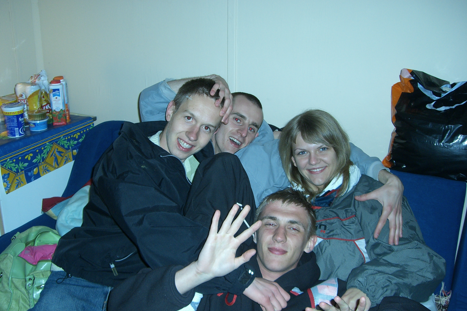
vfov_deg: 33.4
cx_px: 233
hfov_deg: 48.5
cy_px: 151
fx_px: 519
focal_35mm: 40
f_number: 2.7
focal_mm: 6.2
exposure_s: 1/60
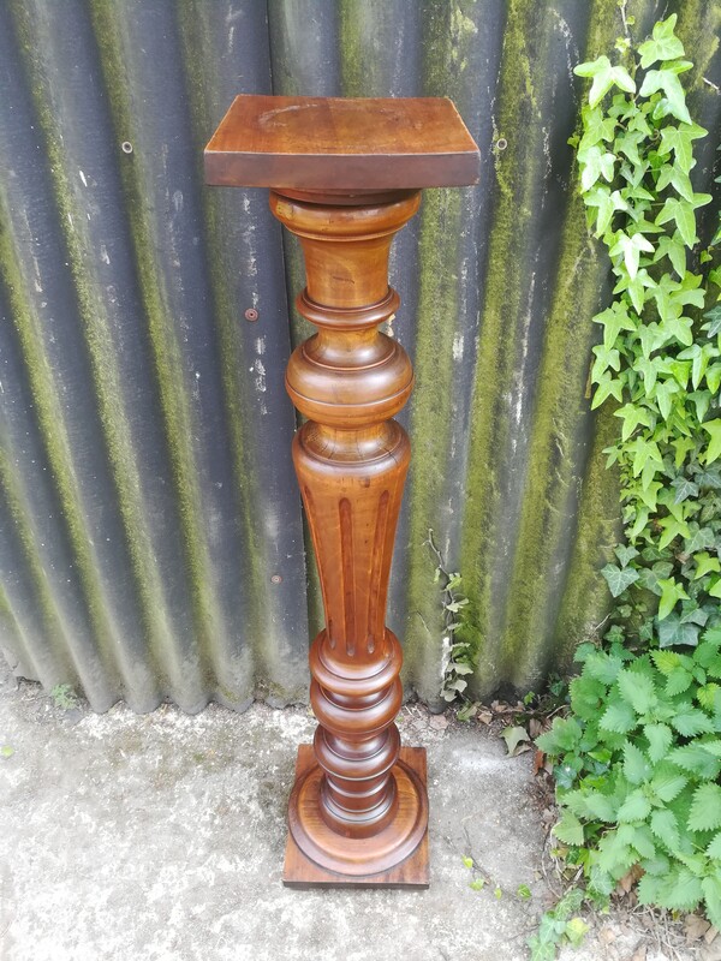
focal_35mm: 26
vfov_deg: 67.3
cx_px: 360
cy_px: 480
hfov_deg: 53.1
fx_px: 722
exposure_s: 1/50
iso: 50
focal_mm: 3.83
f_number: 2.2
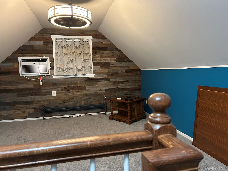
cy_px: 86
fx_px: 171
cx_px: 114
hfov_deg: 67.3
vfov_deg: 53.1
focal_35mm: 26
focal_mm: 5.7
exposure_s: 1/40
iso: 500
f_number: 1.5
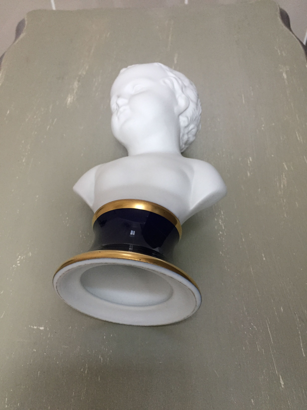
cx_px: 154
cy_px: 205
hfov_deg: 48.2
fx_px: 343
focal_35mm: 29
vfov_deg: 61.7
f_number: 2.2
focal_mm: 4.15
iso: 200
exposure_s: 1/33
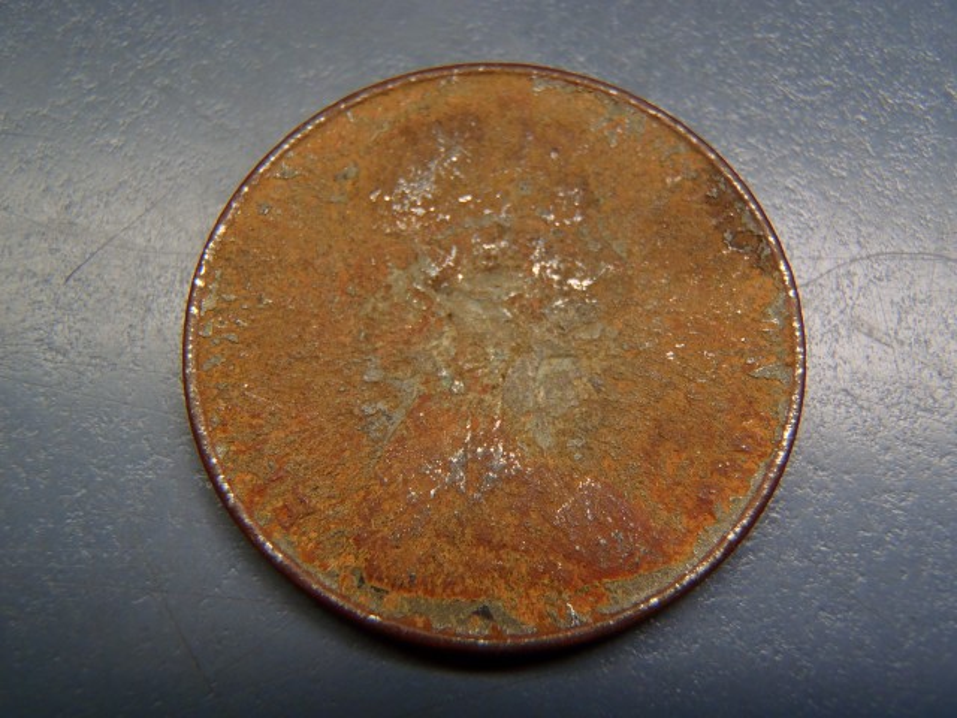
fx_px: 1023
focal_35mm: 37
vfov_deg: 38.7
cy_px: 359
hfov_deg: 50.1
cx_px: 478
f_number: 4.7
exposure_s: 1/80
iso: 100
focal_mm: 6.64
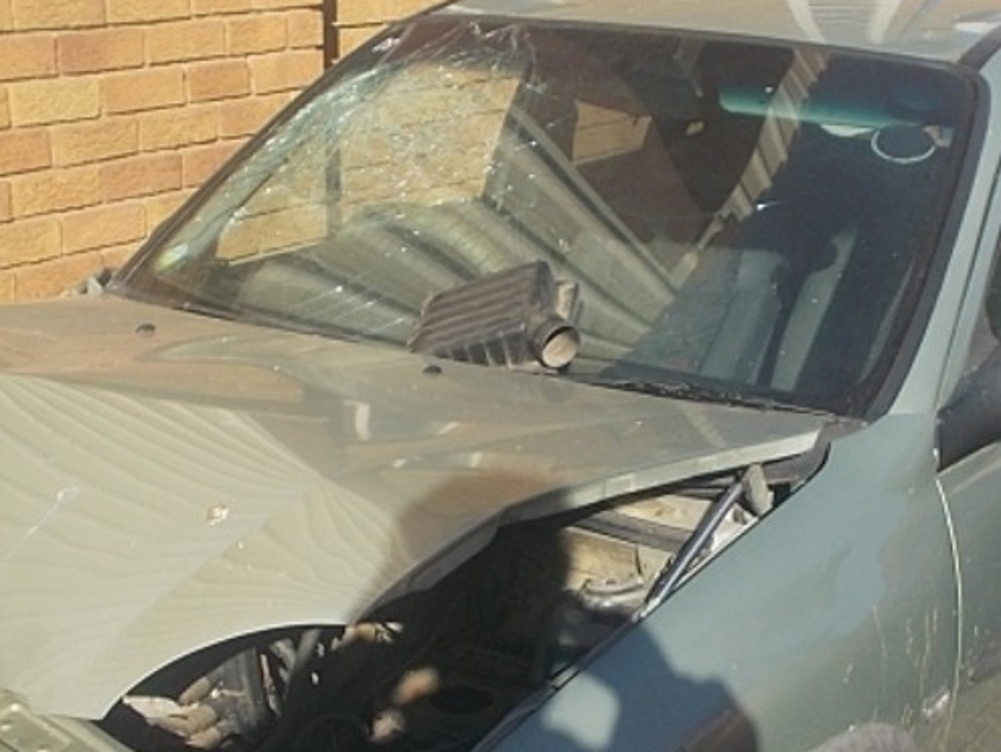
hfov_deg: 30.2
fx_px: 1852
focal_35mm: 64
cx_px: 583
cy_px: 562
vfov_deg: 22.7
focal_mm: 4.6
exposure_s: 1/100
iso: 80
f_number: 8
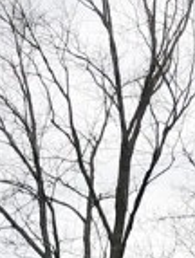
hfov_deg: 9.6
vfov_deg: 10.8
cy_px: 653
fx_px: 1122
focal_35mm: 150
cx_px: -107
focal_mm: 3.99
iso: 20
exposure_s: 1/259
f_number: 1.8
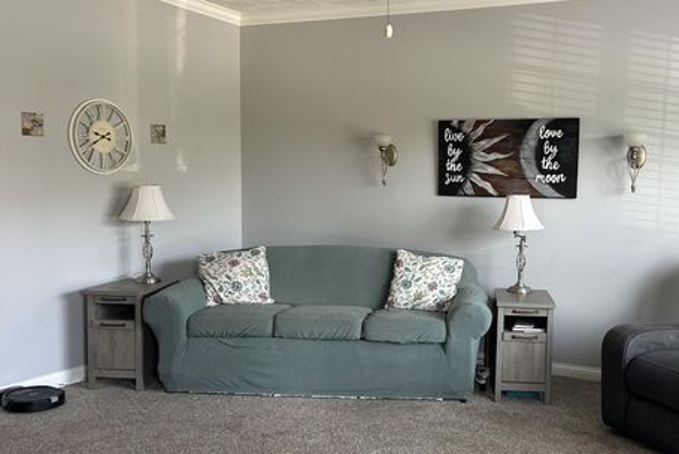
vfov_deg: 35.1
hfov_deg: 50.0
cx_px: 439
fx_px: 717
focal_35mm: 38
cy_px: 236
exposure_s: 1/89
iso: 125
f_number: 1.5
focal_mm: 5.7
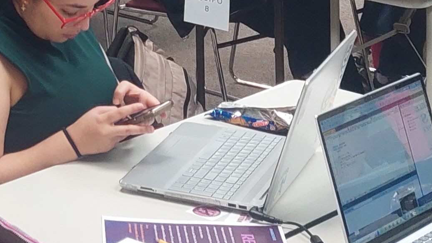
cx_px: -211
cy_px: -228
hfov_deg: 16.7
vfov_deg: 9.7
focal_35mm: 117
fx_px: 1340
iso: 200
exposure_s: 1/60
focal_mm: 5.23
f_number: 1.8
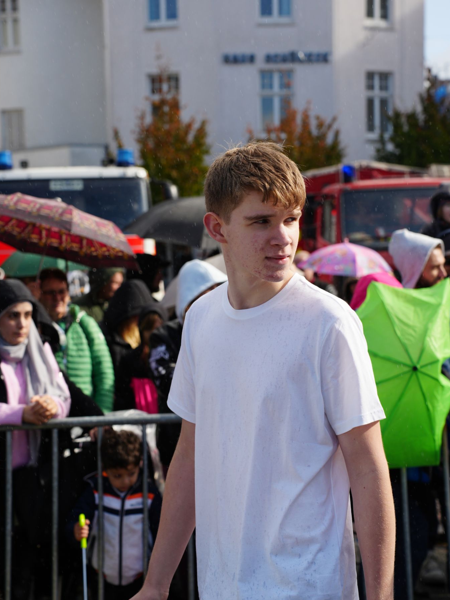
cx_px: 223
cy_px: 276
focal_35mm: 82
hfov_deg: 18.0
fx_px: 1421
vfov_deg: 23.8
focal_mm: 75
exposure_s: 1/640
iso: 200
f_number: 5.6
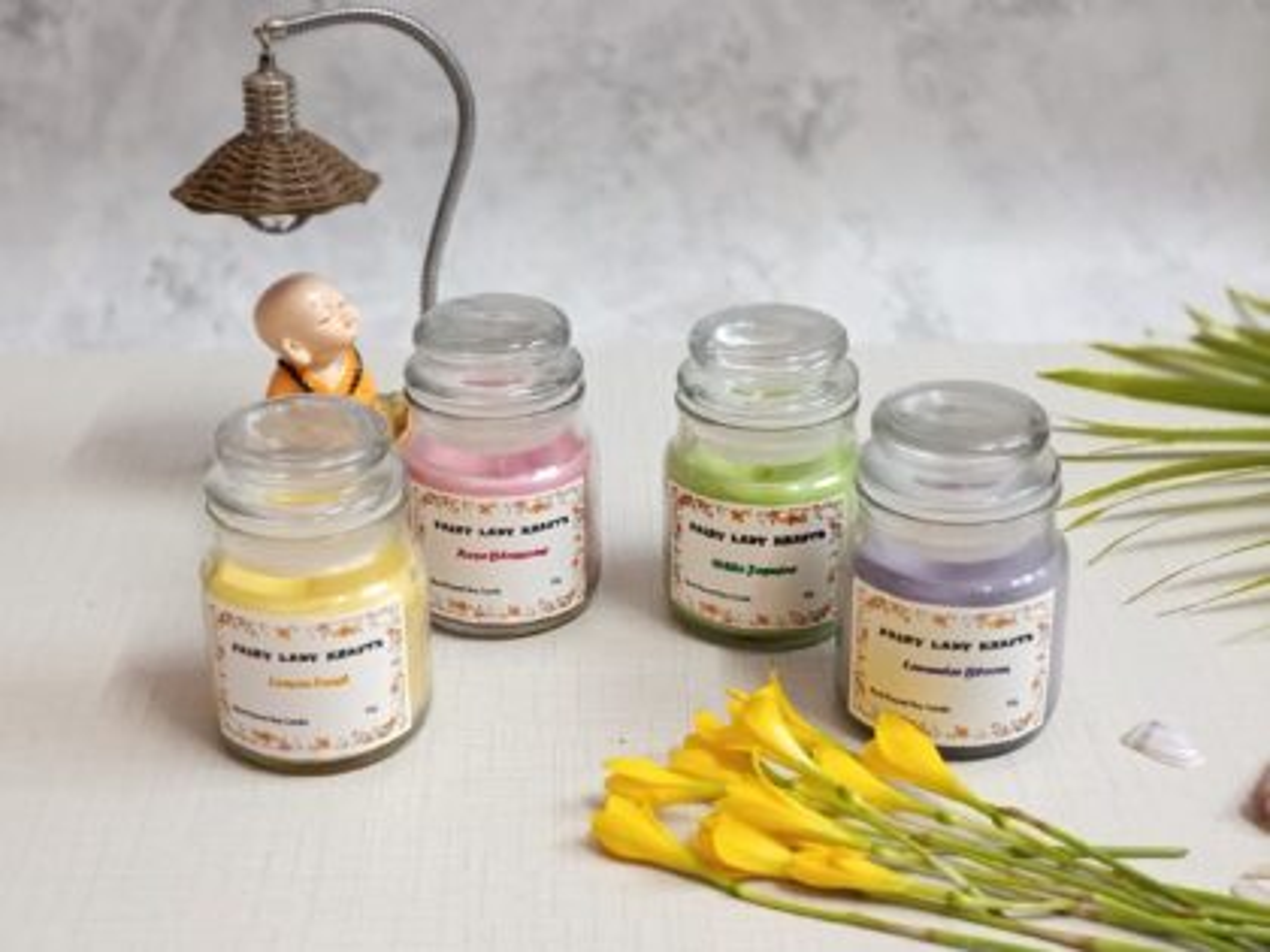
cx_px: 635
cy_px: 476
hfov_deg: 40.4
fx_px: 1724
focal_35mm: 47
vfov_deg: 30.9
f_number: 4.5
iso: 1250
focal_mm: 7.08
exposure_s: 1/33.3
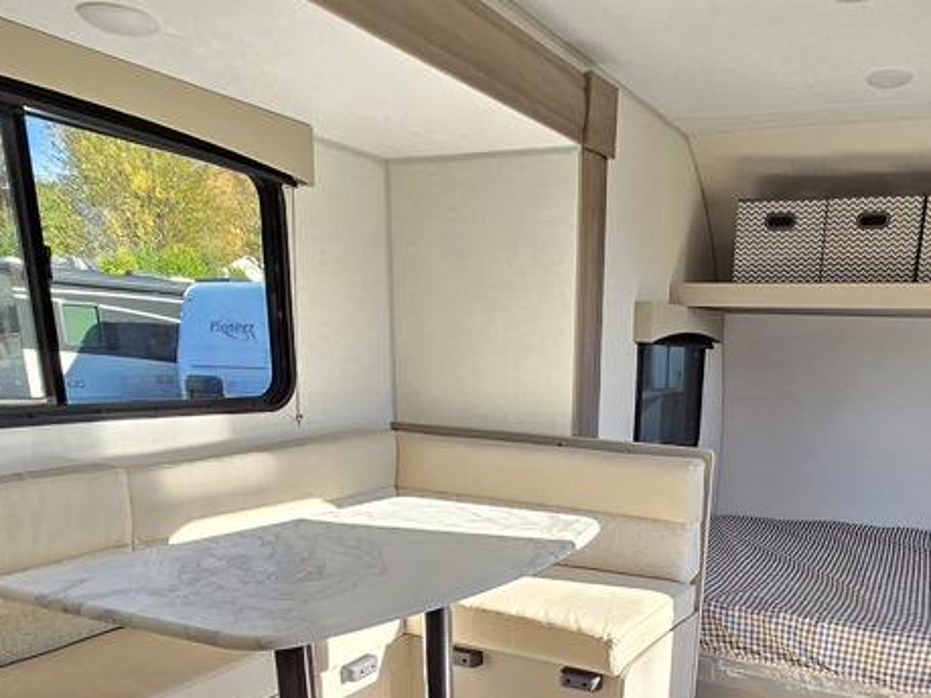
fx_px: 780
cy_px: 615
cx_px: 602
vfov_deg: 44.3
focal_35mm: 29
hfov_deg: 60.5
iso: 64
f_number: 2.2
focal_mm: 2.2
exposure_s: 1/120
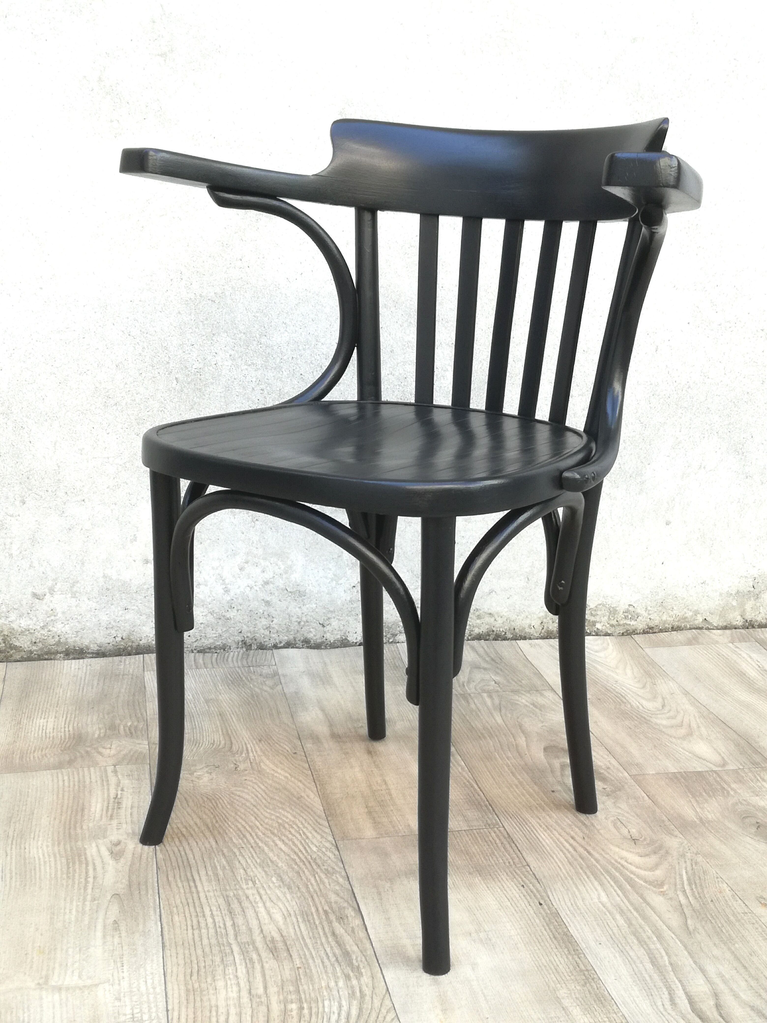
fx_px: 798
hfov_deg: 51.4
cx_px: 384
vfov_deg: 65.3
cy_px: 512
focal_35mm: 27
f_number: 2
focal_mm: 3.79
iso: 50
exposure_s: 1/114
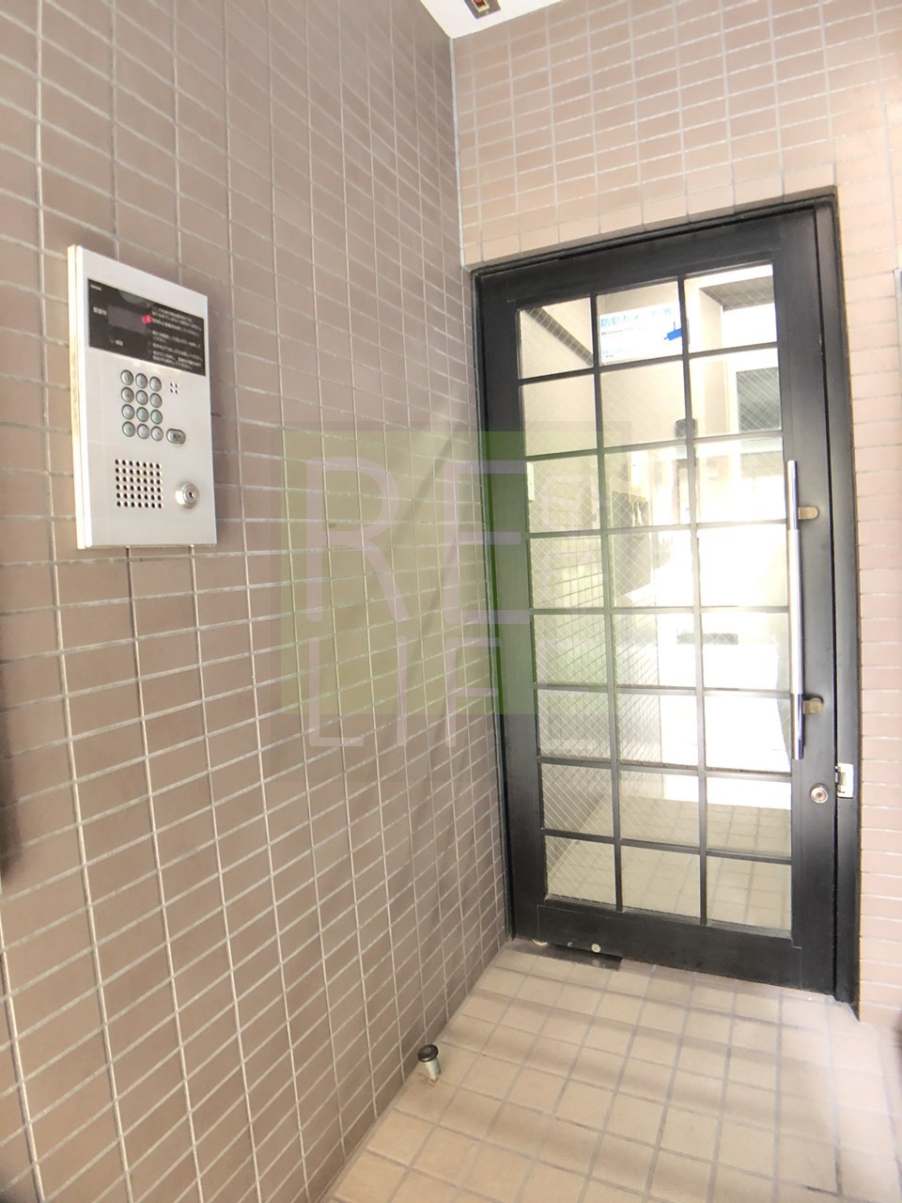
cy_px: 602
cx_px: 451
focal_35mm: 28
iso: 80
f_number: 1.8
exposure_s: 1/5
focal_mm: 3.99
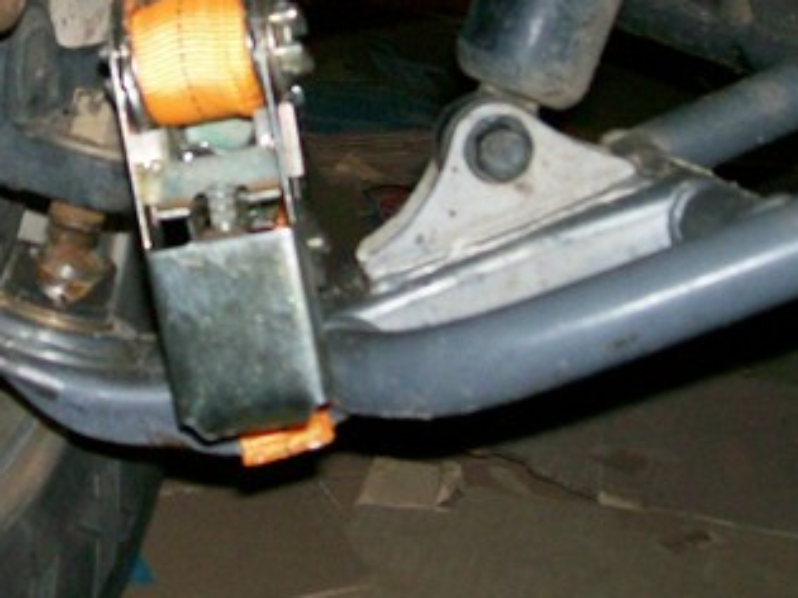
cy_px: 92
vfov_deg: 18.2
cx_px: 152
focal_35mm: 80
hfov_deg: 24.0
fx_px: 1844
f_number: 2.7
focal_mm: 6
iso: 140
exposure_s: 1/64
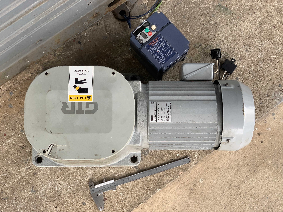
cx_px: 142
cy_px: 106
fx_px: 425
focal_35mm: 52
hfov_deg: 36.8
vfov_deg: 28.0
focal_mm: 6
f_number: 2.4
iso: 50
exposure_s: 1/122
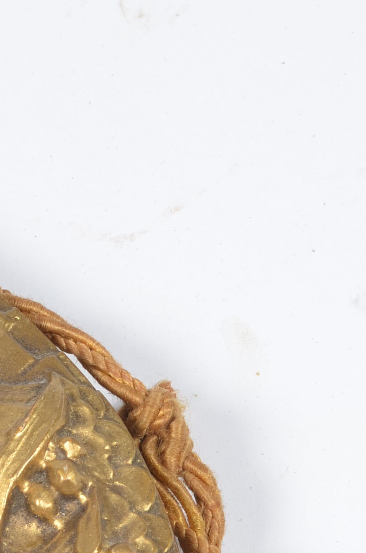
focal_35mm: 226
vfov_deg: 9.1
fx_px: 3464
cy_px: 601
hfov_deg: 6.0
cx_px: 15
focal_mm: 50
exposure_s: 1/125
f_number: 11
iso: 100
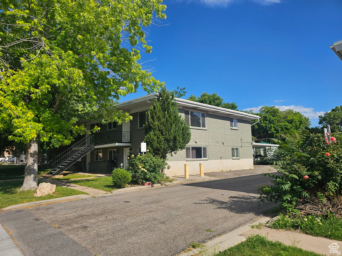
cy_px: 128
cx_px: 171
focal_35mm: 23
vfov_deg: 58.9
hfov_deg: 73.9
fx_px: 227
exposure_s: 1/1064
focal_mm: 6.3
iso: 10
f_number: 1.7
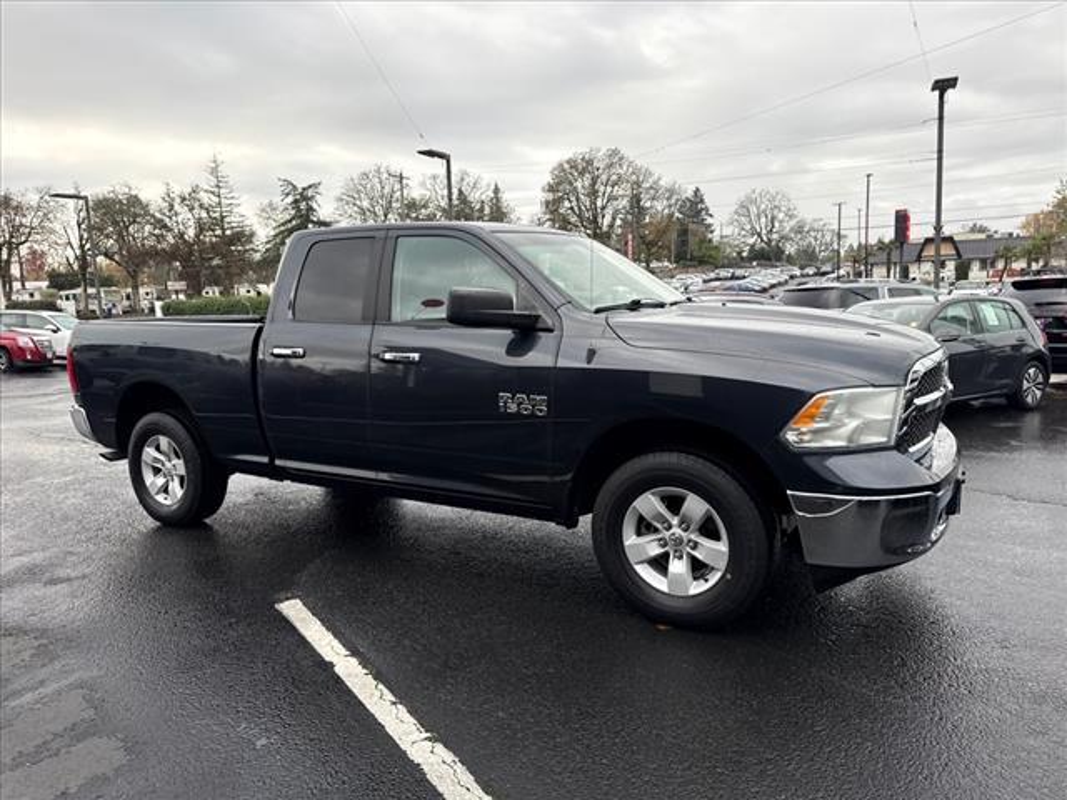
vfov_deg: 56.8
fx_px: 740
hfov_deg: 71.6
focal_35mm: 24
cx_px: 534
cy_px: 400
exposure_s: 1/750
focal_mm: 6.76
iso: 80
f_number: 1.78
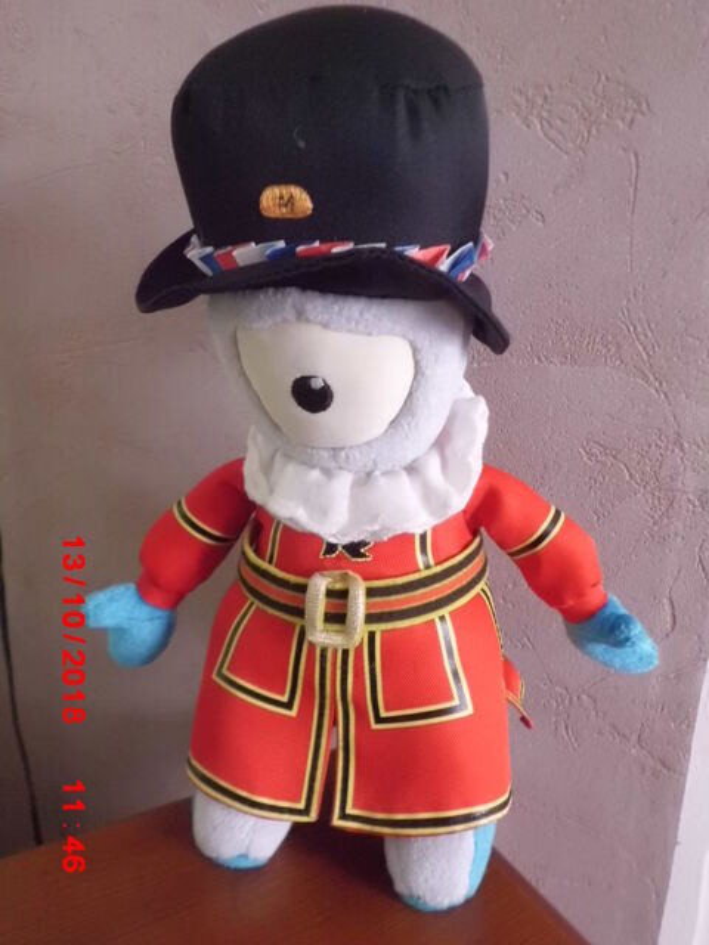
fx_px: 710
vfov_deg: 67.3
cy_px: 472
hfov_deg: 53.1
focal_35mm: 26
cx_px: 354
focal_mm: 4.6
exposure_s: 1/60
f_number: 3.2
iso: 800
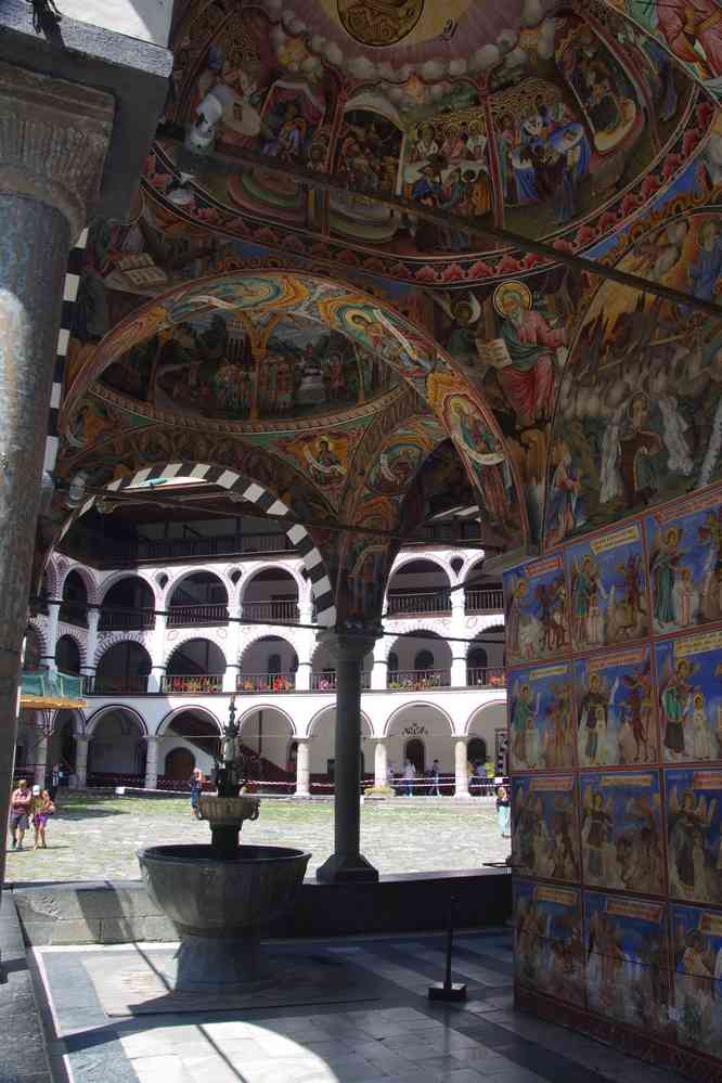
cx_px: 361
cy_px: 542
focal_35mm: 31
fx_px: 933
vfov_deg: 60.3
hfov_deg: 42.3
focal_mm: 20.6
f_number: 10
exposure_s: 1/50
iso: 200
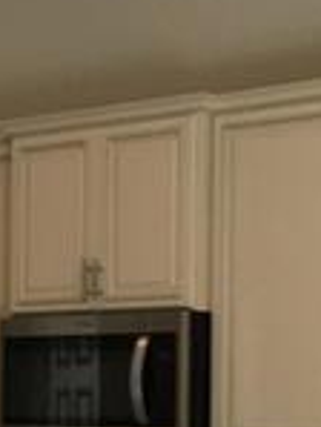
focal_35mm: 149
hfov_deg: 9.7
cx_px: -169
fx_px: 1840
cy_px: 416
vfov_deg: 13.1
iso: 40
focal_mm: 4.15
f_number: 2.2
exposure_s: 1/120
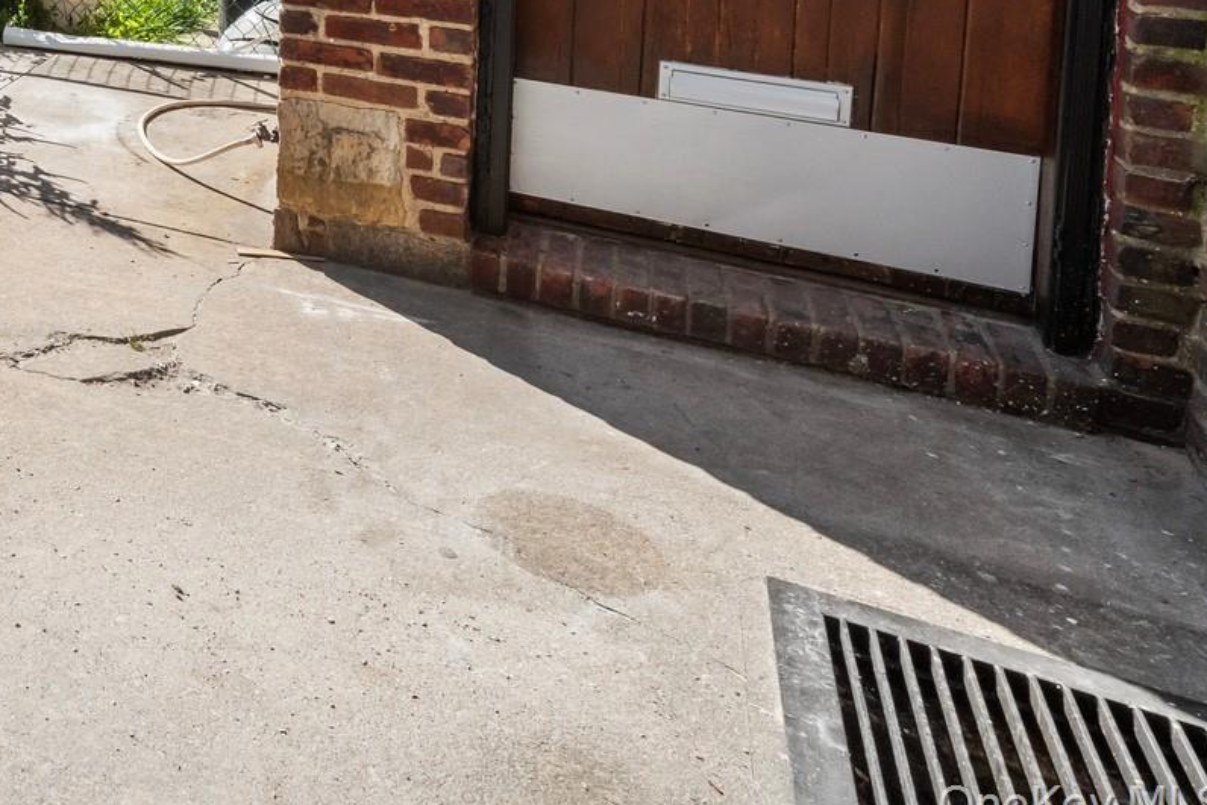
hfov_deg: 37.2
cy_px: -195
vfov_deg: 30.5
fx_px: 1207
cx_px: -306
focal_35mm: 36
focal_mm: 14
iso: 1250
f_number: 10
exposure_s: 1/800
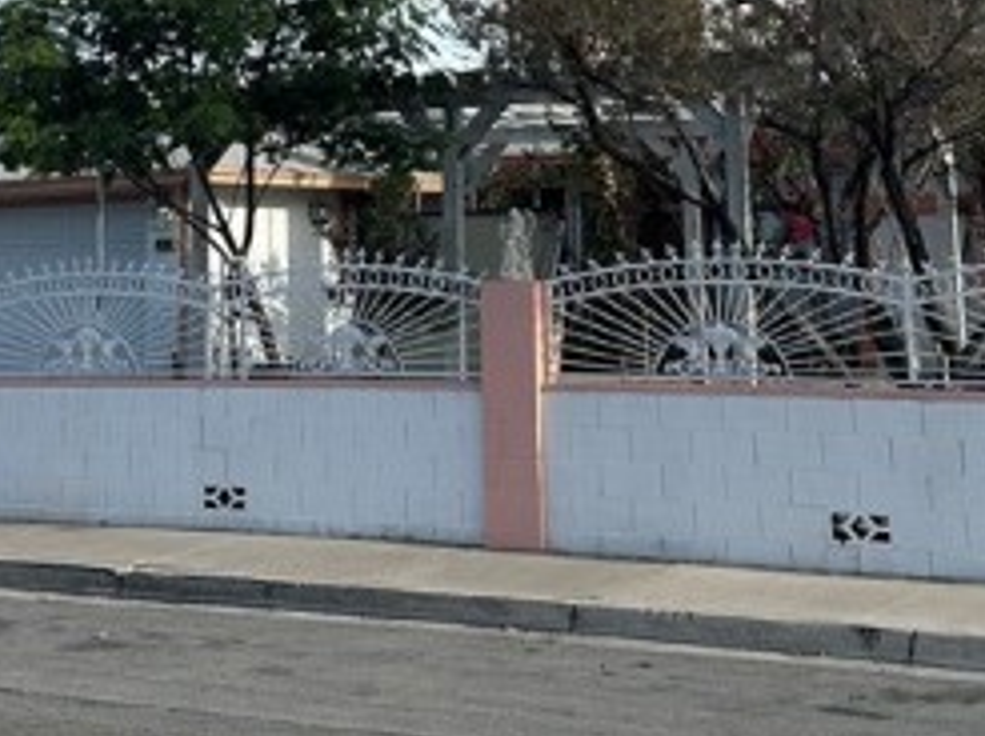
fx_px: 2132
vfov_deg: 18.5
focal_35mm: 75
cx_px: 444
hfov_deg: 26.0
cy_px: -176
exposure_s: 1/4348
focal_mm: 6.86
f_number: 1.78
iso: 80
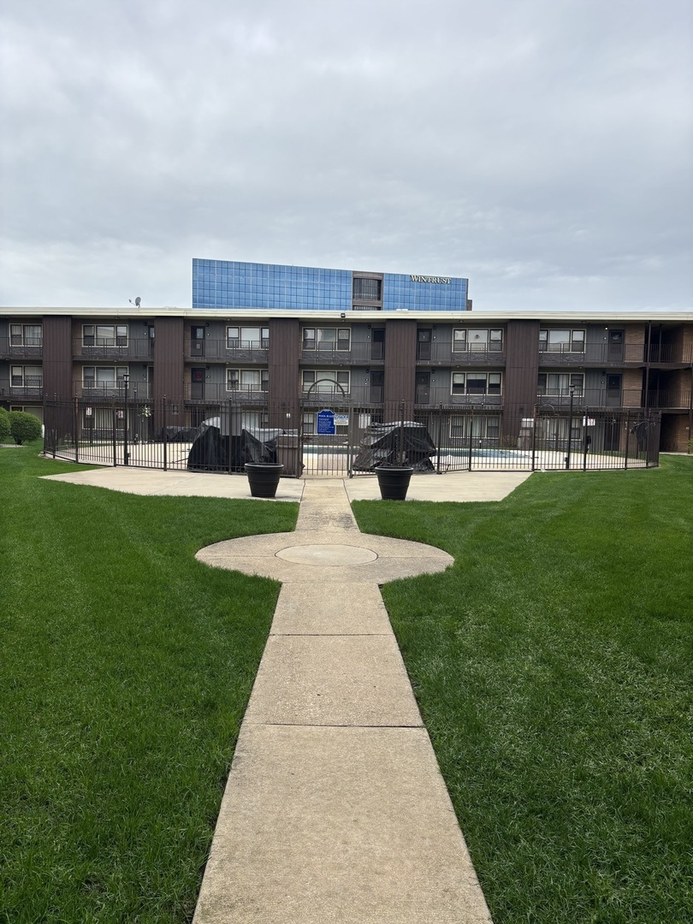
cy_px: 462
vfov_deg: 67.3
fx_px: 694
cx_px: 346
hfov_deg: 53.1
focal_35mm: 26
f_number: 1.6
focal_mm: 5.96
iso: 50
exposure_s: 1/2105
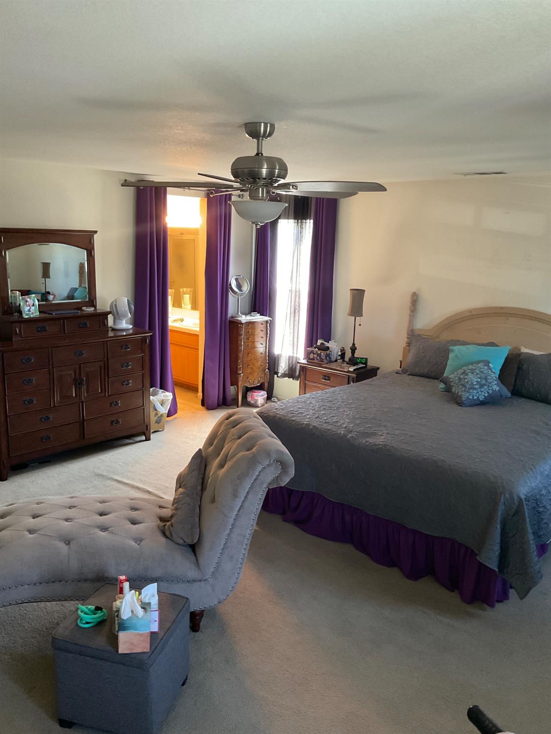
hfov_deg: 48.2
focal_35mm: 29
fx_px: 615
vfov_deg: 61.7
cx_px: 276
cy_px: 367
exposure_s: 1/40
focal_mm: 3
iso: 200
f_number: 1.8
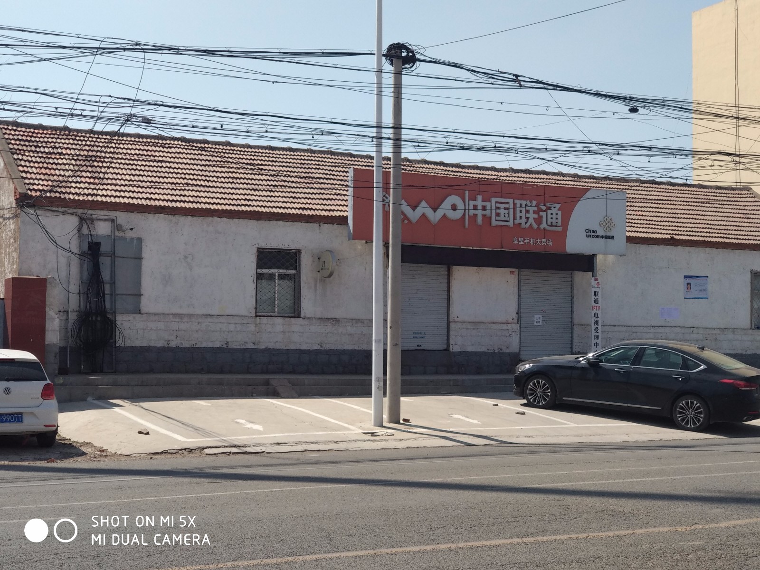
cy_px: 285
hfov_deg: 36.8
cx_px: 380
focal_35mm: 52
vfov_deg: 28.0
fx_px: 1142
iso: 100
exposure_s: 1/880
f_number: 2.6
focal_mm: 5.99
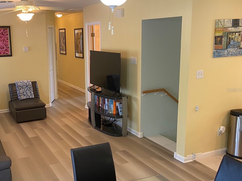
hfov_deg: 45.3
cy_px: 90
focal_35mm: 40
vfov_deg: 36.0
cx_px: 63
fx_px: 280
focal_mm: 4.25
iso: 80
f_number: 1.8
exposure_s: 1/60
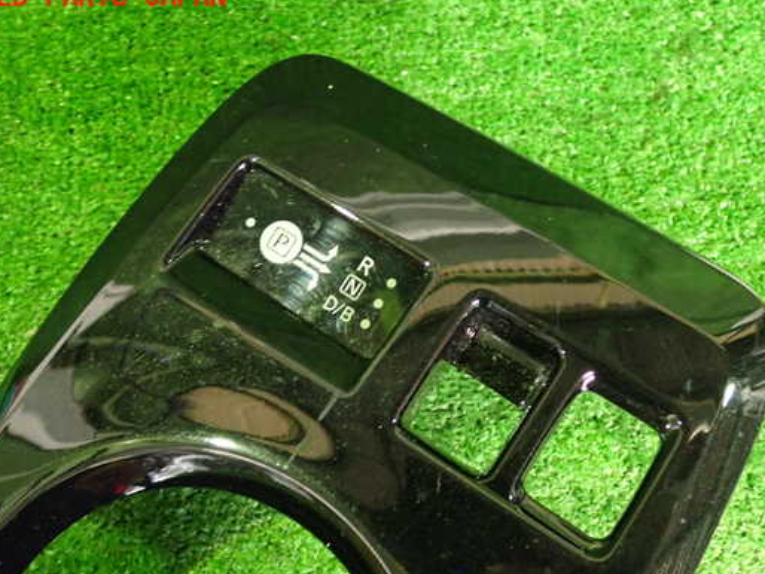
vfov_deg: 40.7
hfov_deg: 52.6
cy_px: 312
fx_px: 774
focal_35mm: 35
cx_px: 402
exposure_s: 1/20
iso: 800
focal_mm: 5.4
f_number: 2.3
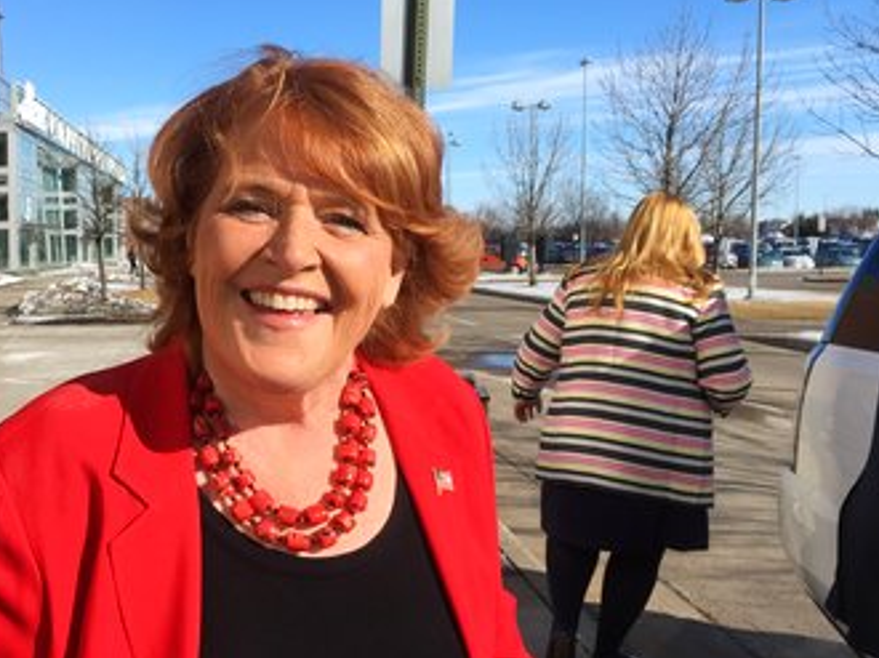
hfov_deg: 41.5
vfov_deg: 32.0
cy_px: 410
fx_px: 1142
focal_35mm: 45
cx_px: 282
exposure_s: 1/1923
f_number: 2.2
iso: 25
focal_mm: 4.15
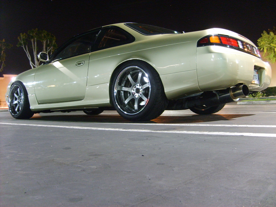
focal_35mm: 35
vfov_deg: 40.7
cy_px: 104
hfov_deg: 52.6
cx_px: 138
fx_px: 279
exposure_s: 1
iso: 184
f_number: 2.8
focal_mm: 5.8
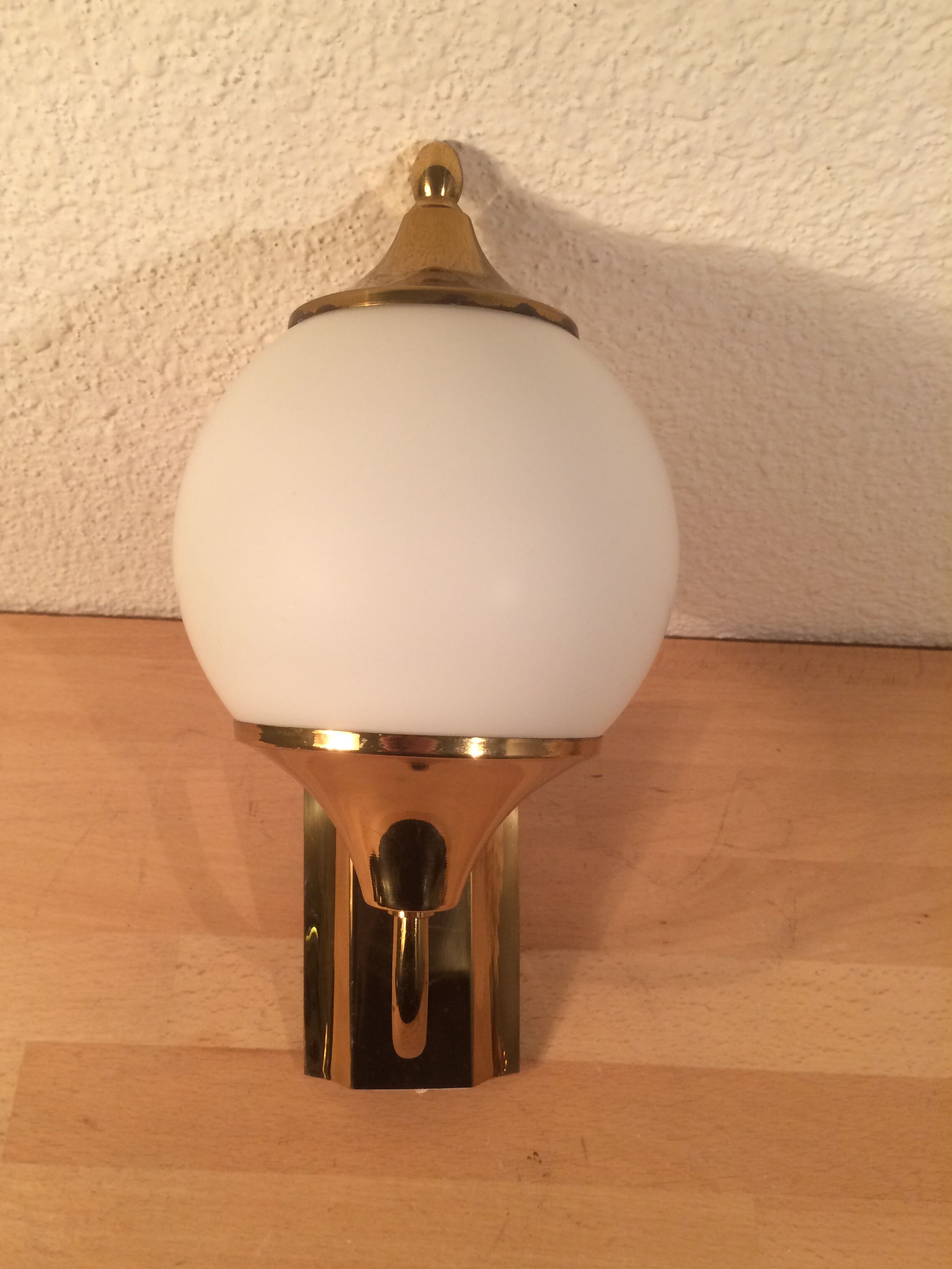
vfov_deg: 58.3
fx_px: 1137
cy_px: 650
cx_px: 446
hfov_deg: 45.4
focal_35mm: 31
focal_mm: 4.15
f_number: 2.2
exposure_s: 1/33
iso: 64
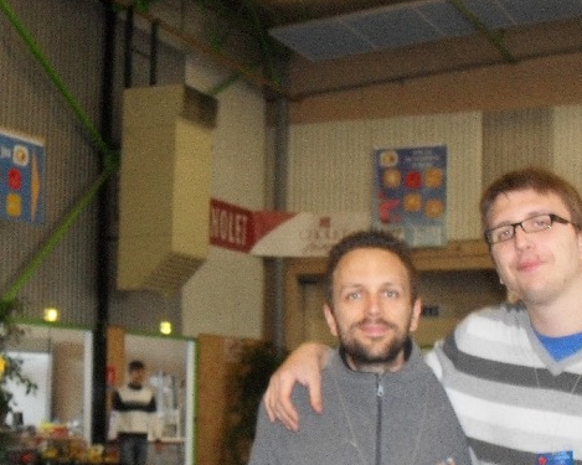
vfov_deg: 21.6
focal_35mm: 70
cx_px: 280
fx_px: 1205
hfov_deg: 27.1
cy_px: 366
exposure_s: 1/45
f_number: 3.6
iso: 320
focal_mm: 7.5
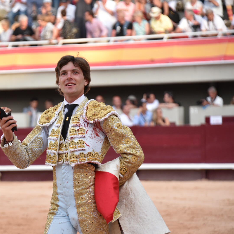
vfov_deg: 7.6
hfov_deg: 7.6
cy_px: 117
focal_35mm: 230
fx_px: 1759
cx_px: 68
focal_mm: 180
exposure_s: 1/1000
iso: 2000
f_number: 5.6
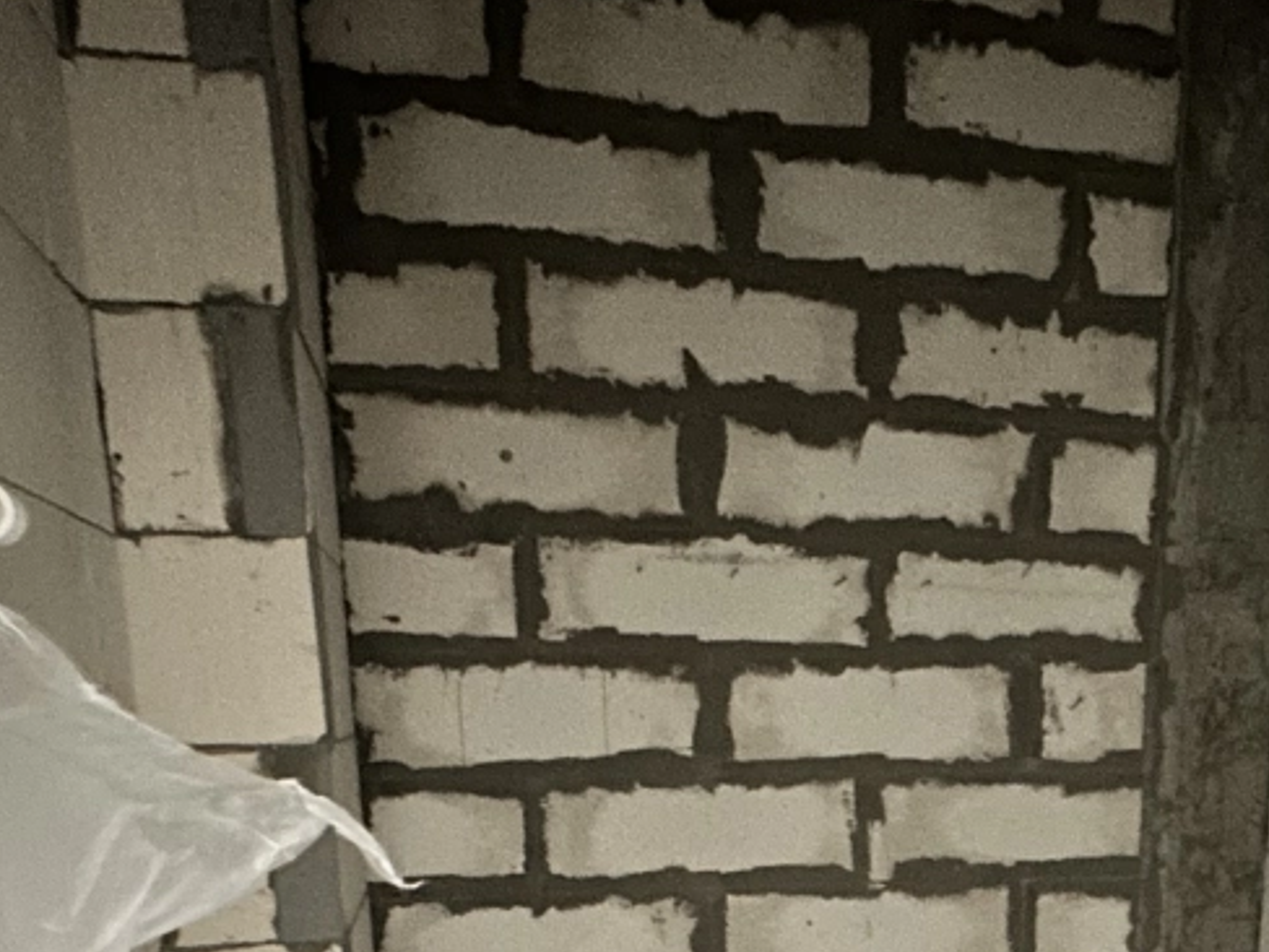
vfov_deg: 34.7
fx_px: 1320
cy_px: 1024
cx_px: 824
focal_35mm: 36
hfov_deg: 50.6
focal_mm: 2.22
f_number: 2.2
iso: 1000
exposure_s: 1/14
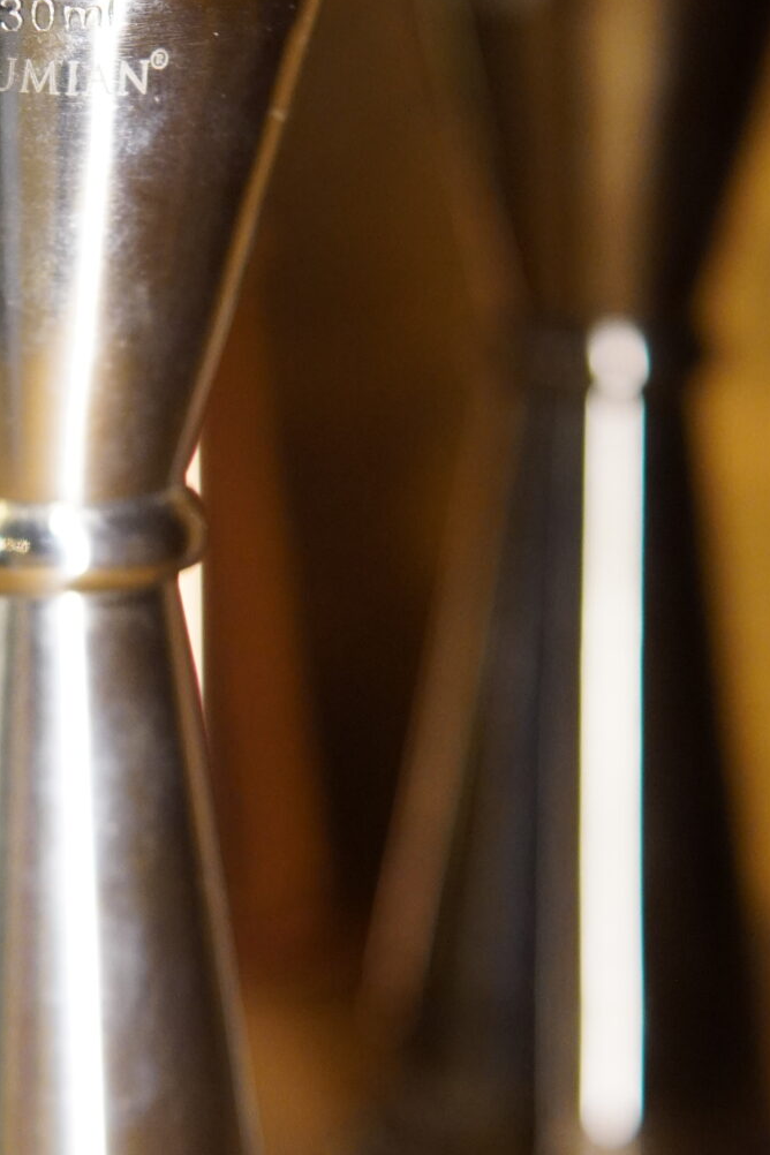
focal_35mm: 115
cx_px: 42
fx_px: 3689
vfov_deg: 17.8
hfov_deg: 11.8
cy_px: 620
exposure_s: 1/160
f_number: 2.2
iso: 1600
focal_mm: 30
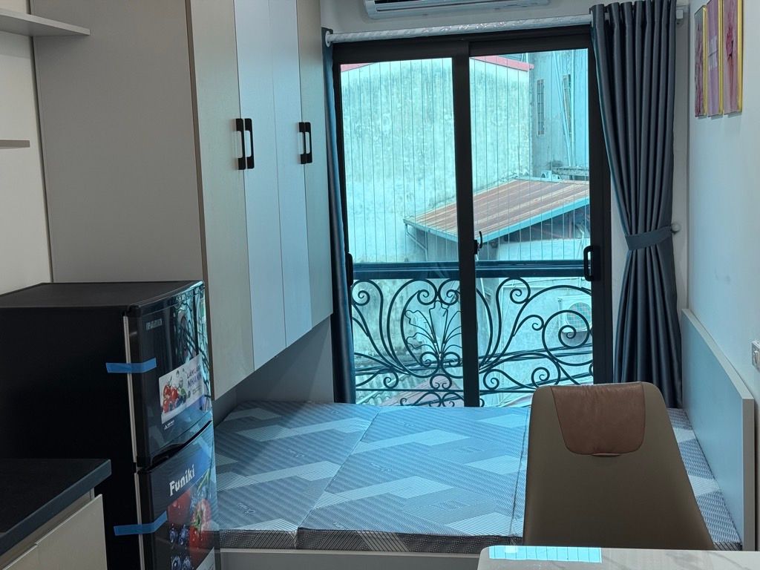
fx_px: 1054
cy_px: 285
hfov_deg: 39.7
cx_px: 380
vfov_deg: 30.3
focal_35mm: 48
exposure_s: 1/100
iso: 50
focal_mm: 6.76
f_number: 1.78
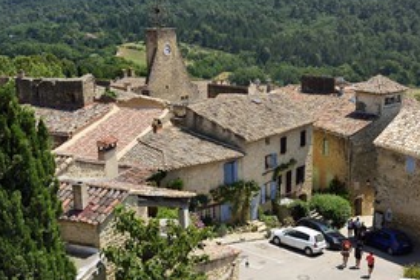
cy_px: 145
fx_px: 537
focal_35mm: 46
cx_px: 235
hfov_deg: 42.7
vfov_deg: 29.3
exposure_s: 1/250
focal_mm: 30
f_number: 11
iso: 200
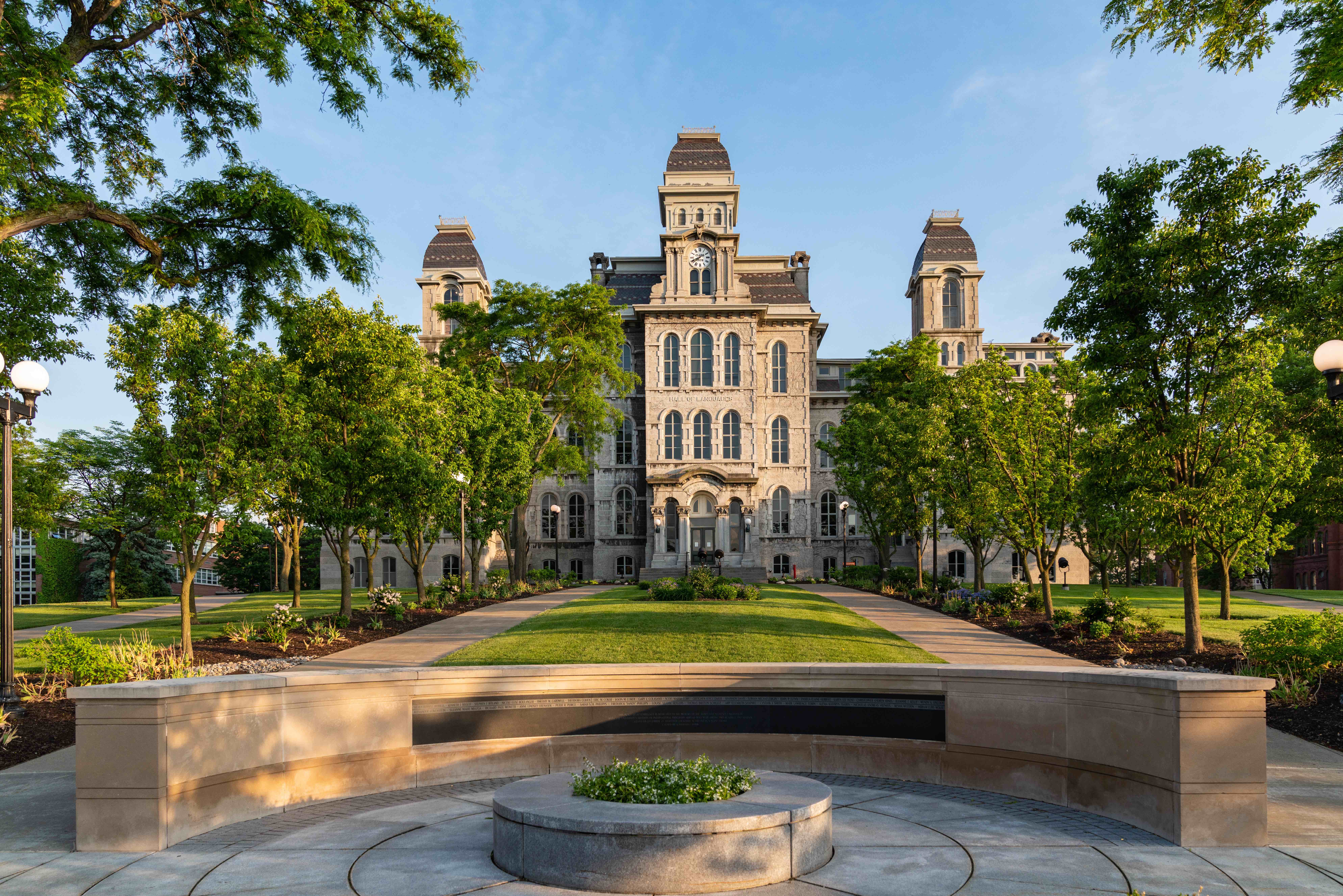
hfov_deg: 73.7
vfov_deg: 53.1
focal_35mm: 24
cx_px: 672
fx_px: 895
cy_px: 448
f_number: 5.6
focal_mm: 24
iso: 320
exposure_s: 1/320
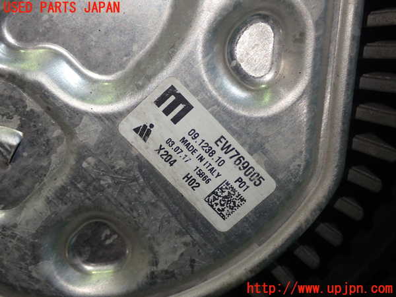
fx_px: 572
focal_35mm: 50
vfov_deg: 29.1
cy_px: 148
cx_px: 198
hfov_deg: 38.2
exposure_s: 1/100
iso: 200
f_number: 3.2
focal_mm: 9.01
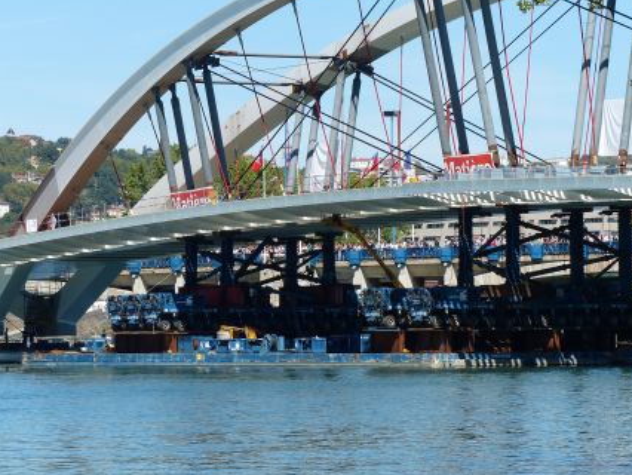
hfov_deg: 9.7
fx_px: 3708
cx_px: 274
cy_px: 237
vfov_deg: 7.3
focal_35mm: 203
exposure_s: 1/1000
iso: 100
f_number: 4
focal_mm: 31.1
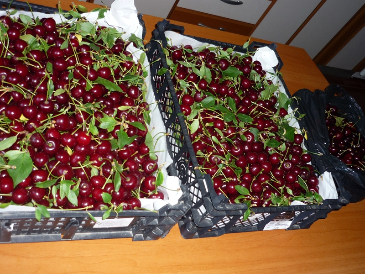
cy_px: 137
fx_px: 401
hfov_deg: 49.0
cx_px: 182
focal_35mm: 38
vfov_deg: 37.7
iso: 100
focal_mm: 6.3
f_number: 2.9
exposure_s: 1/30
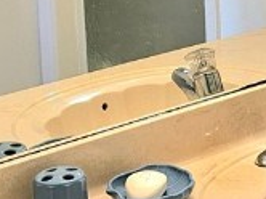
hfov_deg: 13.8
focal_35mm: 142
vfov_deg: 10.1
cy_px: -88
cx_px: 216
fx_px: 1090
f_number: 1.8
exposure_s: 1/120
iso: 100
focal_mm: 5.4
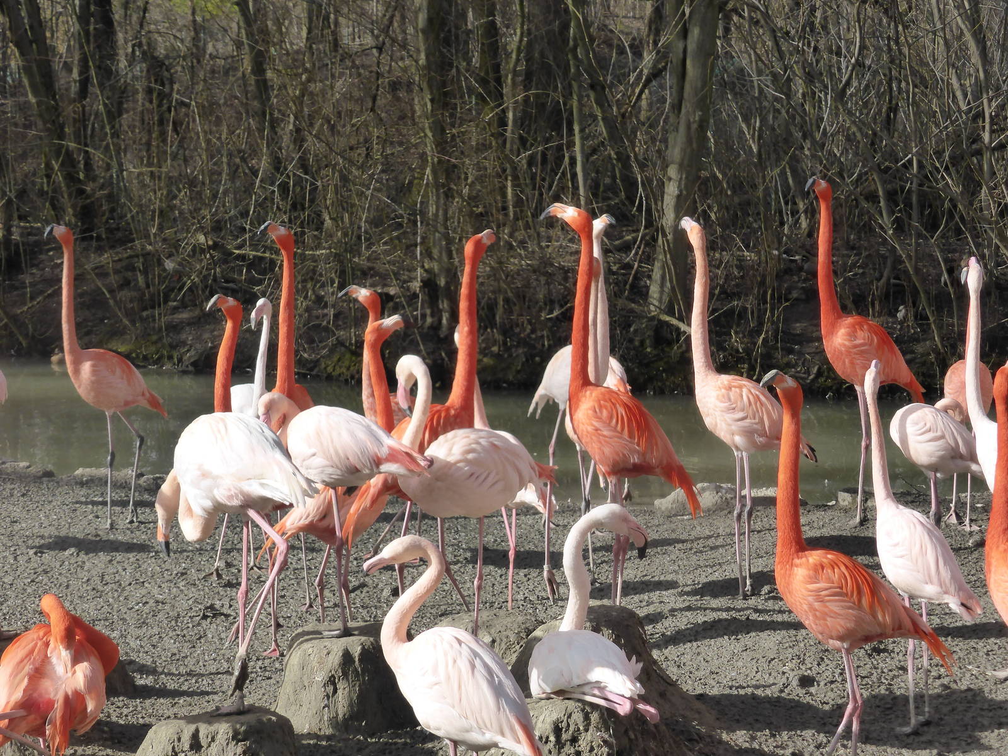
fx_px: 2155
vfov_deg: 19.9
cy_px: 378
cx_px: 504
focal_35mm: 74
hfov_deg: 26.3
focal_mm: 12.5
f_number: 5
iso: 200
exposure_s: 1/640
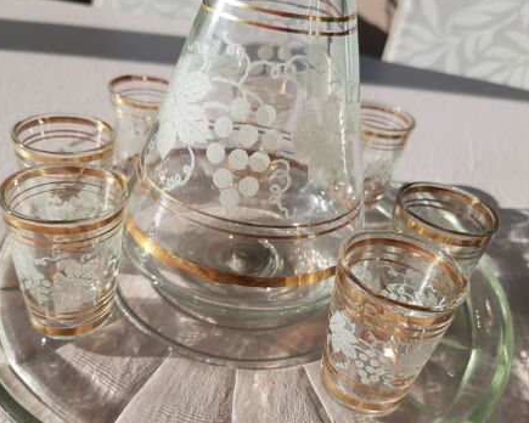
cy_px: 214
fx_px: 438
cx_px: 258
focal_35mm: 28
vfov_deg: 51.5
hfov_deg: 62.2
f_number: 1.7
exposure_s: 1/1318
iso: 40
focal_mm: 3.92
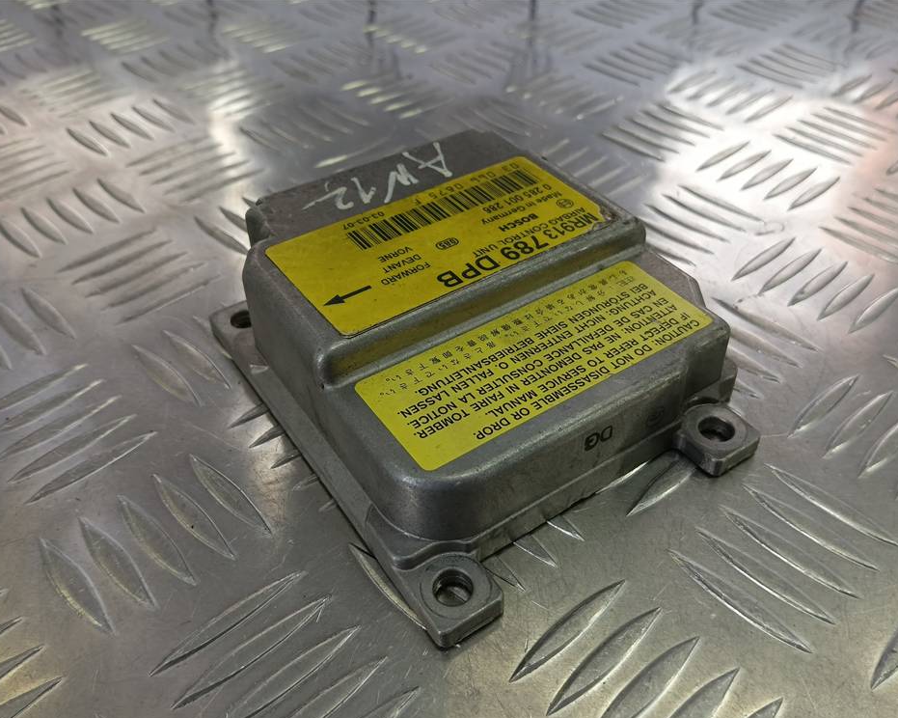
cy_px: 369
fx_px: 770
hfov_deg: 60.4
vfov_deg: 49.9
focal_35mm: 29
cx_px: 471
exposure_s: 1/100
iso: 82
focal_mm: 4.11
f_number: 1.6
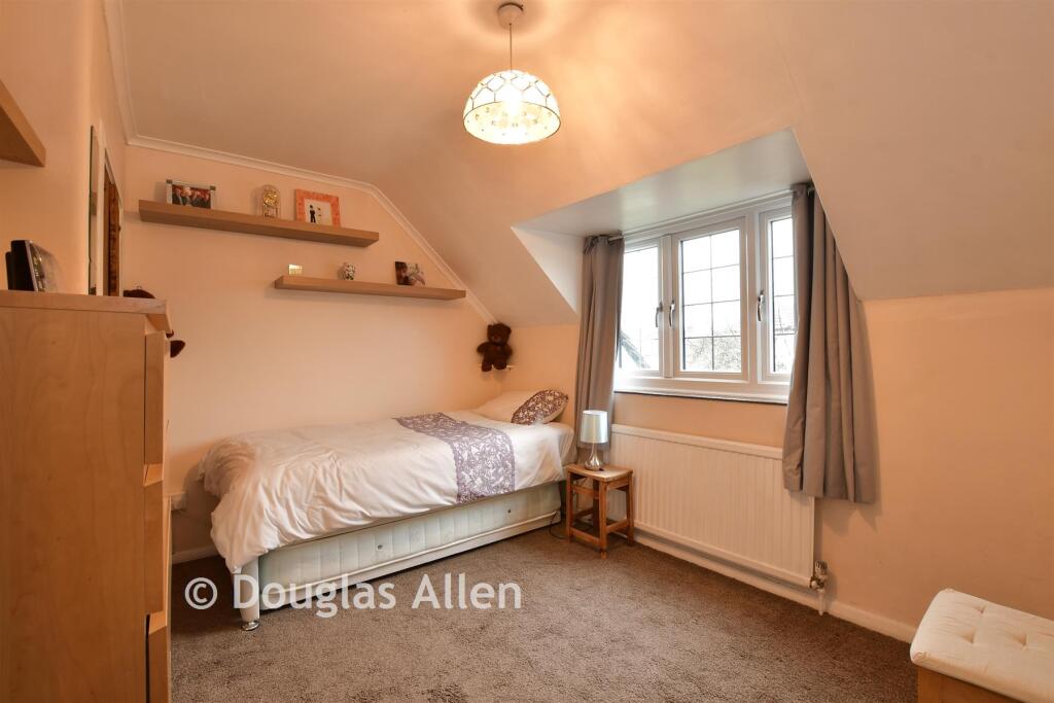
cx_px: 527
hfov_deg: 100.4
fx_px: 439
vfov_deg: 77.3
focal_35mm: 15
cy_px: 352
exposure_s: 1/1.3
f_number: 8
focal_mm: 10
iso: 100
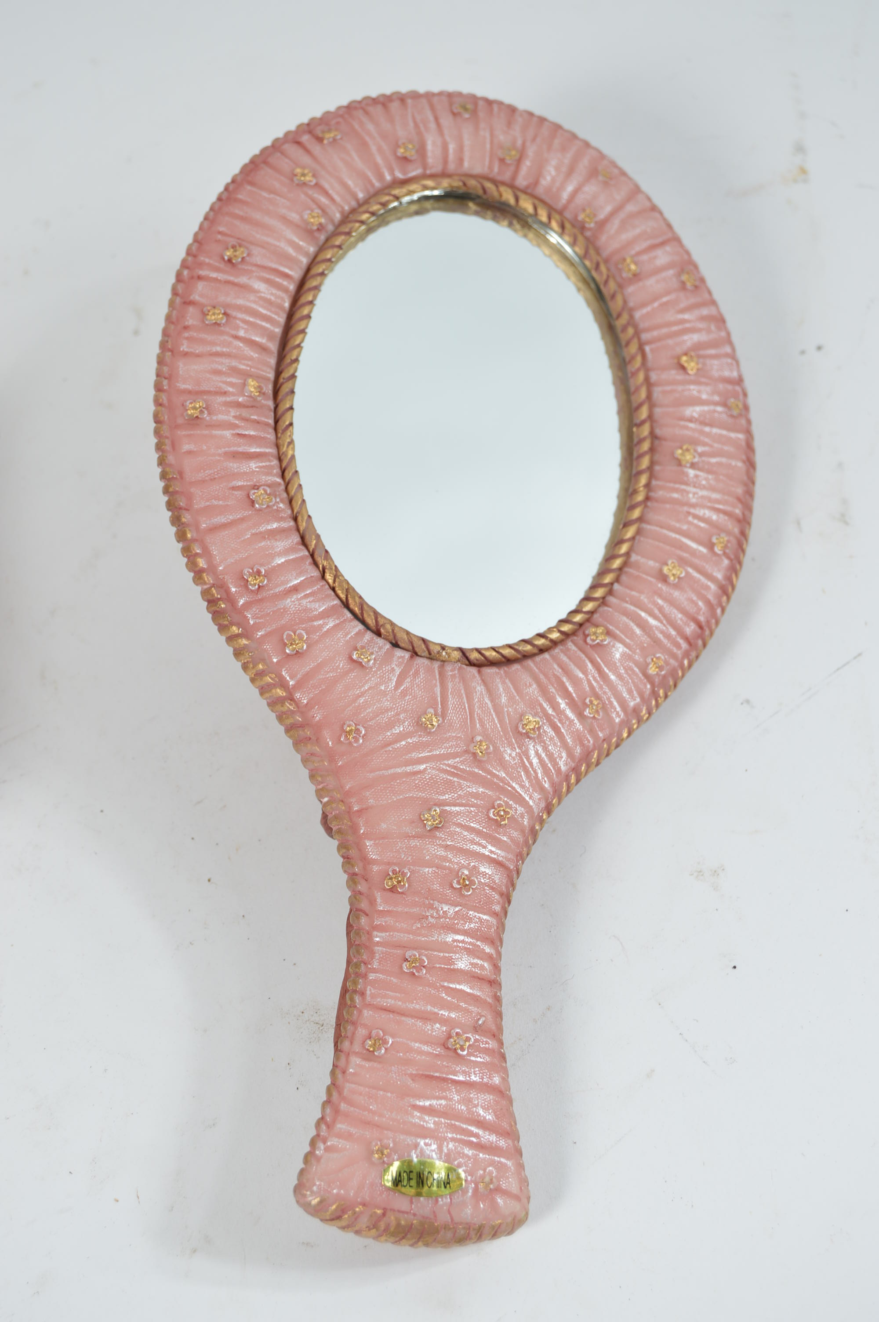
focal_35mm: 72
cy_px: 661
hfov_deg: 18.9
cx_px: 440
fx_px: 2642
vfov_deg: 28.1
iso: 100
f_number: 7.1
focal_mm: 48
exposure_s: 1/80
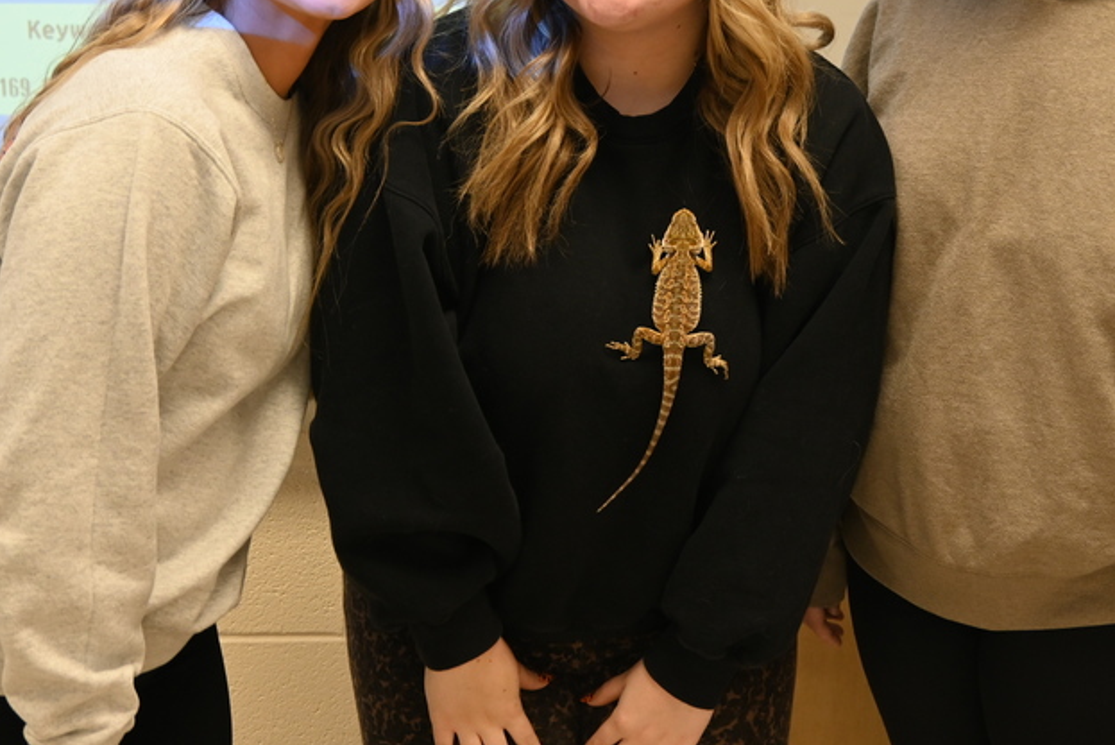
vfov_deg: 19.7
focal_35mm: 69
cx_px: 743
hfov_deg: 29.0
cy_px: 230
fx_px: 2138
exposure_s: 1/125
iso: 1000
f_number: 4
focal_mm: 28
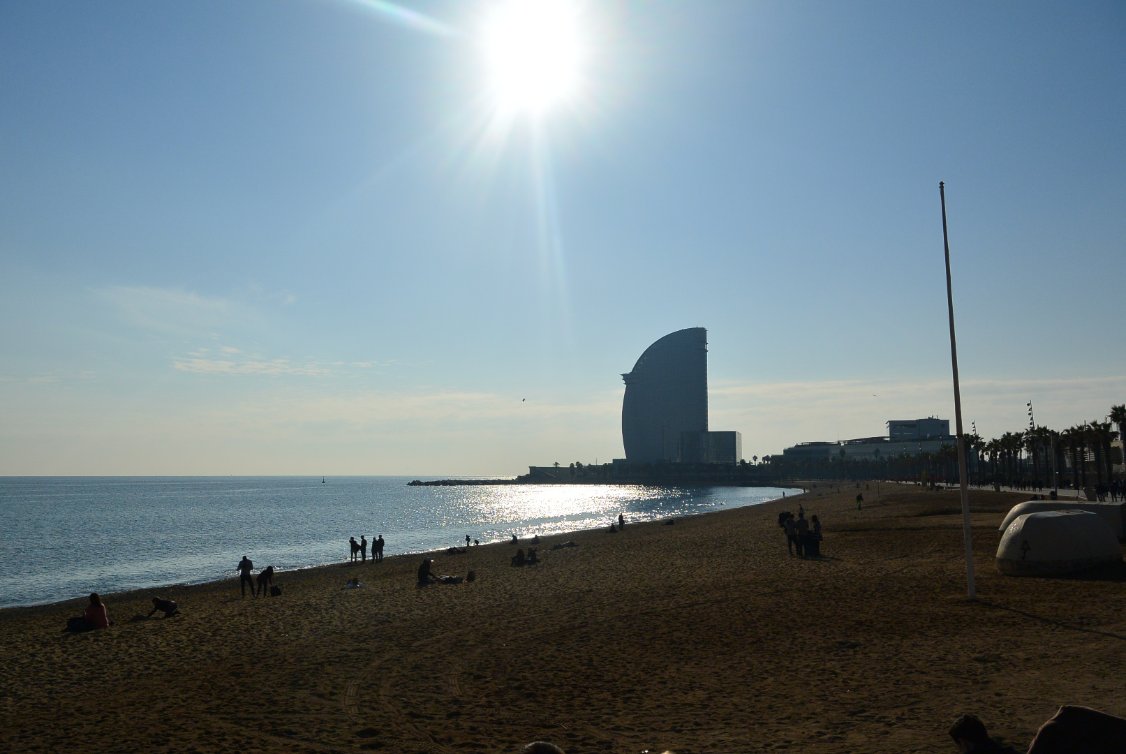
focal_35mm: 29
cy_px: 377
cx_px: 563
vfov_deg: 45.1
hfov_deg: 63.6
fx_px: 908
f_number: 6.3
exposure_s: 1/4000
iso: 100
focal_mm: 11
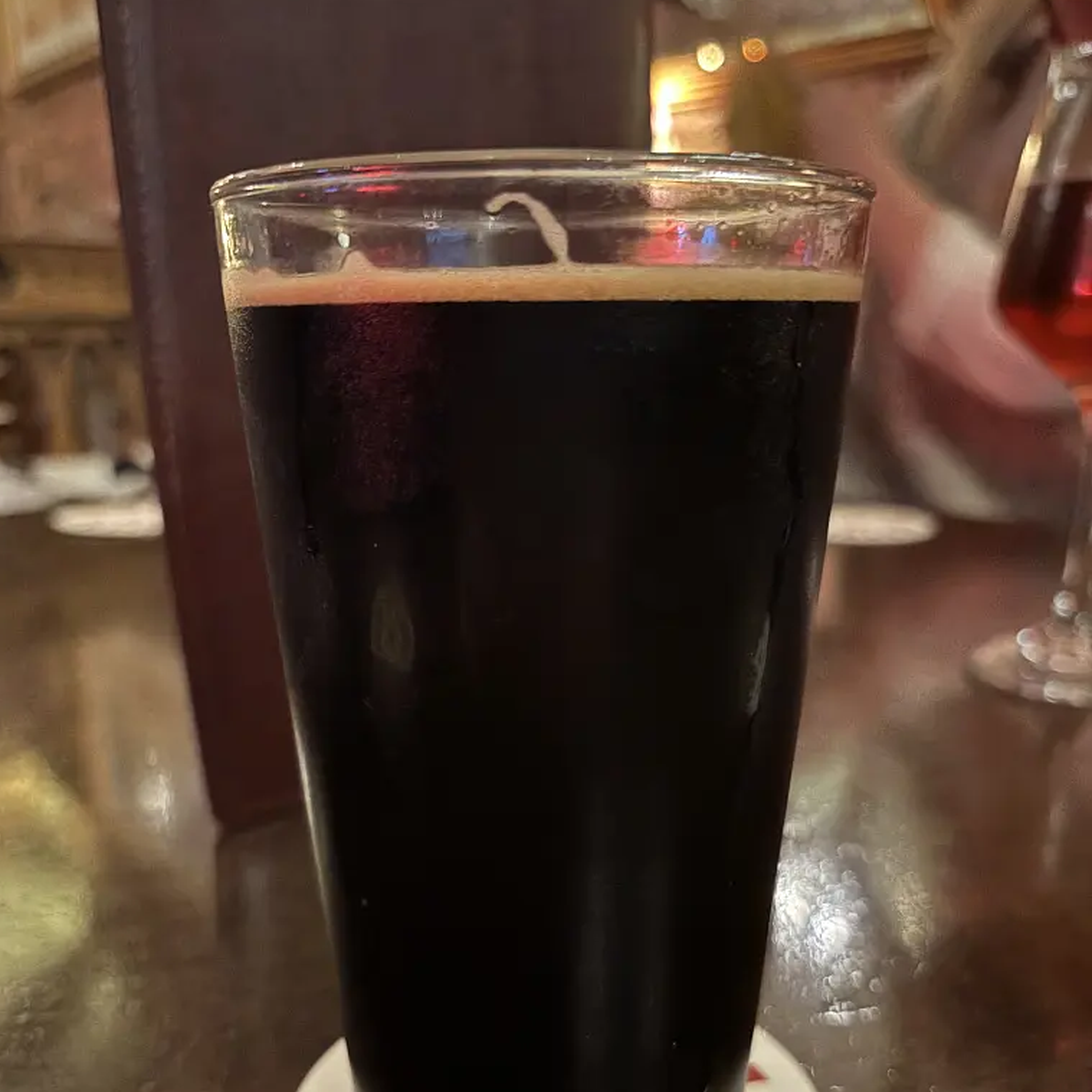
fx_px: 1106
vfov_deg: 51.8
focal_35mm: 31
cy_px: 698
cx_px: 541
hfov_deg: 52.5
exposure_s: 1/9
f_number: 1.6
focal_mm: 5.96
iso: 1000
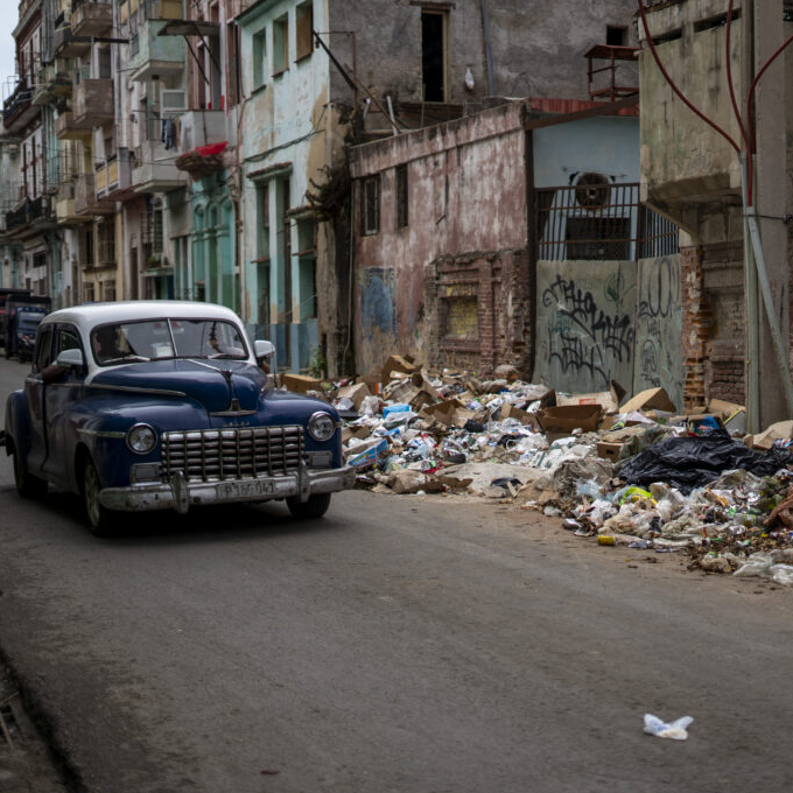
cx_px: 559
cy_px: 397
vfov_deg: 26.9
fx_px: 1659
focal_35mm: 64
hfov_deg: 26.7
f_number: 1.8
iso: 50
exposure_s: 1/5000
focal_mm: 50
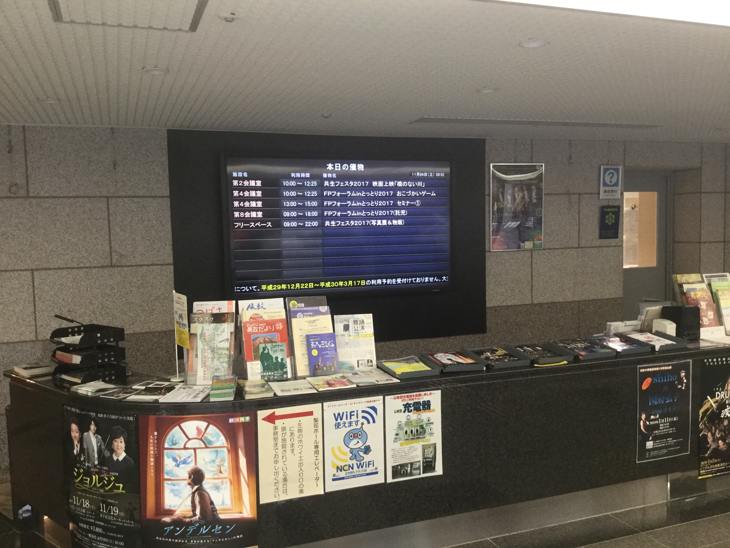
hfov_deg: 58.4
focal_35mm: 31
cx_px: 365
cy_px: 274
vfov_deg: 45.4
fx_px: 654
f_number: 2.4
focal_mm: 3.3
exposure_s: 1/30
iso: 100
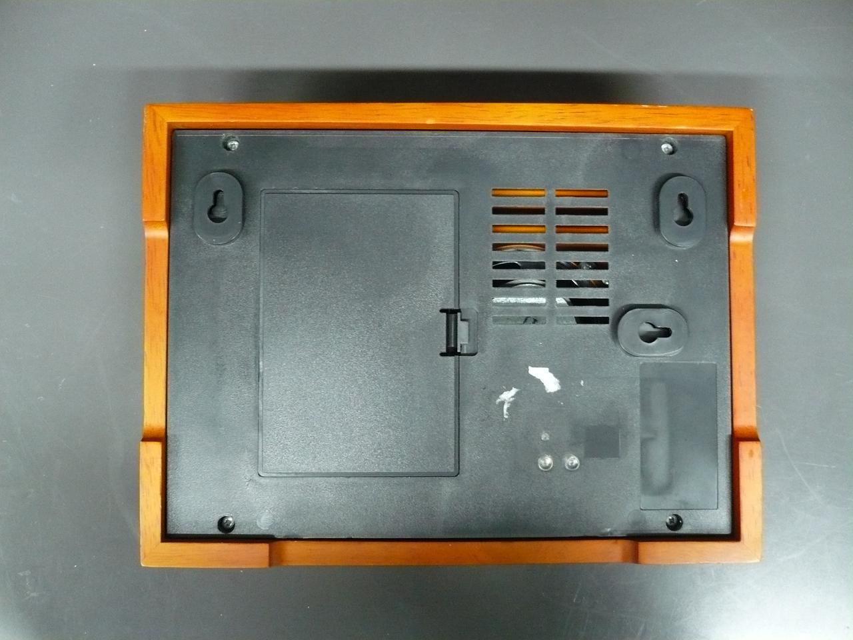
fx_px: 862
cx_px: 426
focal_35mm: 35
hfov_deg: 52.6
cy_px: 320
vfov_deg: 40.7
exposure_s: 1/8
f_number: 2.8
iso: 400
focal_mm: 5.8
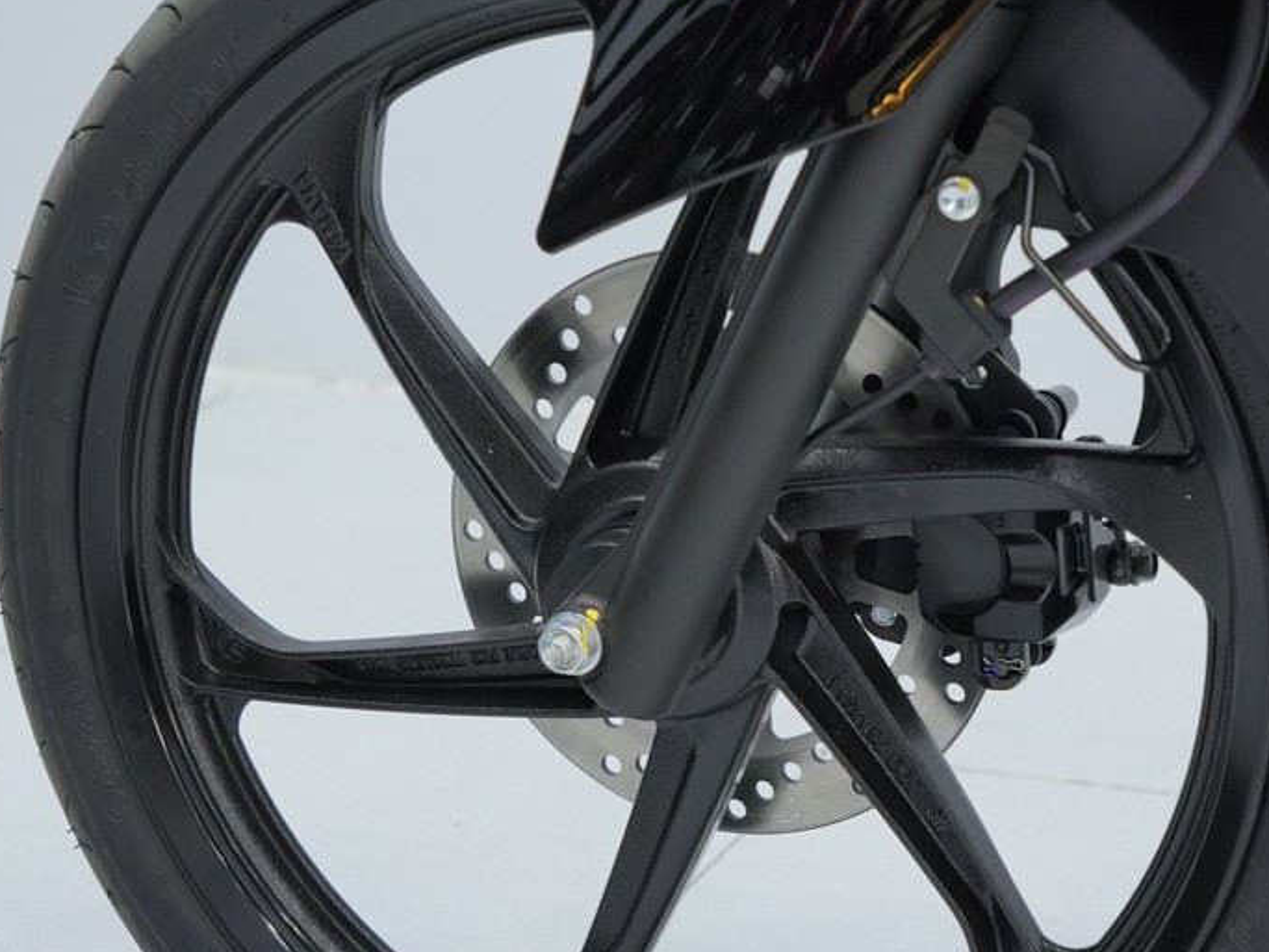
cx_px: 731
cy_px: 557
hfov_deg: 18.0
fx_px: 3999
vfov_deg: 13.6
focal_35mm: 109
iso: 800
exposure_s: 1/50
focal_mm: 43.1
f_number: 4
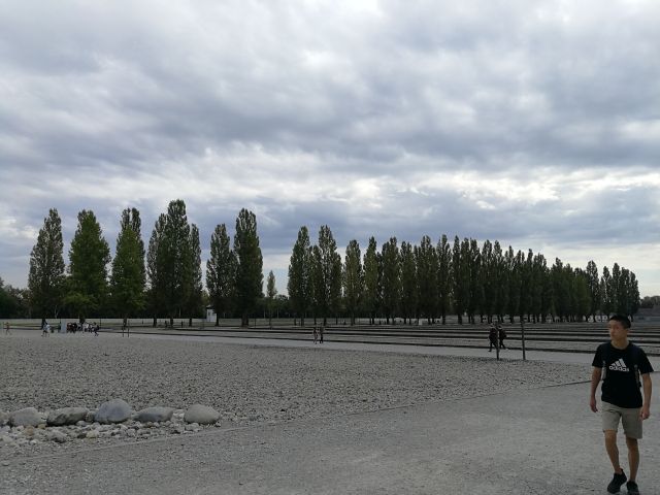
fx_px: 515
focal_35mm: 27
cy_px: 248
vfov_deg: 51.4
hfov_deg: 65.3
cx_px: 330
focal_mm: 3.95
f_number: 1.8
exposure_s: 1/1873
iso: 50
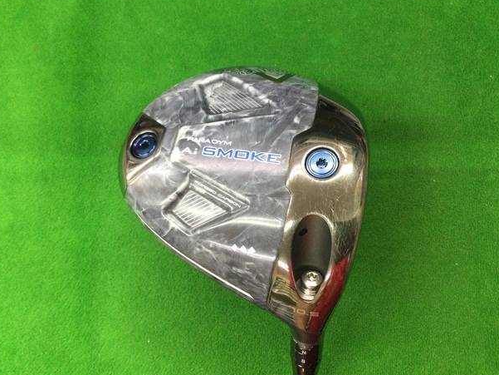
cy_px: 188
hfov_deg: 55.3
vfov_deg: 43.0
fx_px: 476
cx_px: 255
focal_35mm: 33
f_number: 2.4
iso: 100
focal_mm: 3.3
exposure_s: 1/30
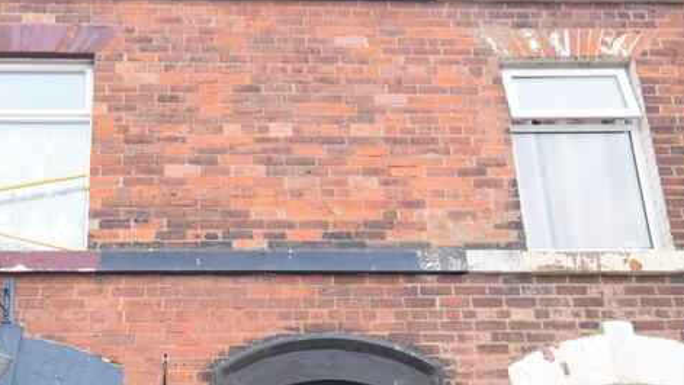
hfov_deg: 48.2
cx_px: 206
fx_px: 744
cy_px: 301
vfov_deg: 28.5
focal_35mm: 41
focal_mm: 12
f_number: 7.1
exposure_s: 1/200
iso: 400
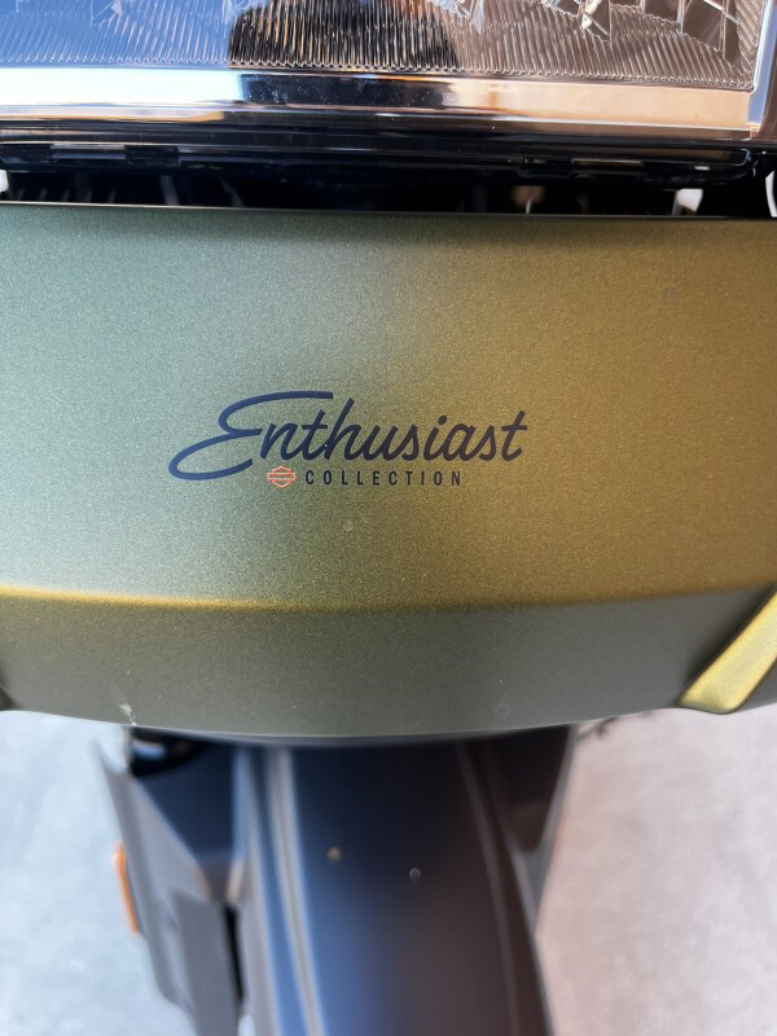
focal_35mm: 26
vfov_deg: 67.3
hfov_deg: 53.1
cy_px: 518
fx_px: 778
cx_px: 388
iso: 64
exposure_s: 1/121
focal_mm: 5.1
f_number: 1.6
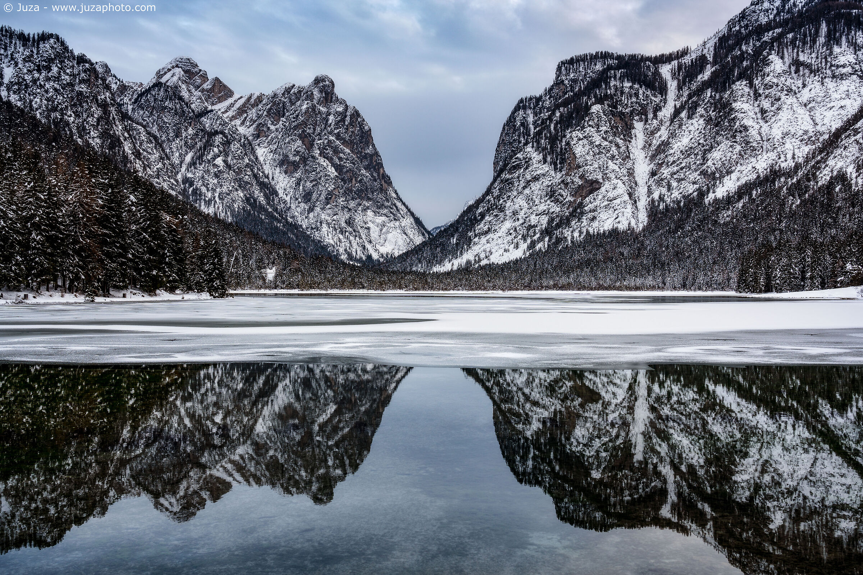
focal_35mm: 34
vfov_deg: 38.9
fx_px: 815
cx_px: 432
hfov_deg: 55.8
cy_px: 288
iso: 100
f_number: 7.1
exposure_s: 1/25
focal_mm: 34
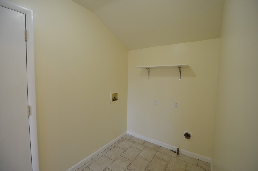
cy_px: 86
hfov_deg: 100.5
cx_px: 129
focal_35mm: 15
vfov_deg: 77.1
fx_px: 107
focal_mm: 10
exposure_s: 1/60
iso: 640
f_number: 4
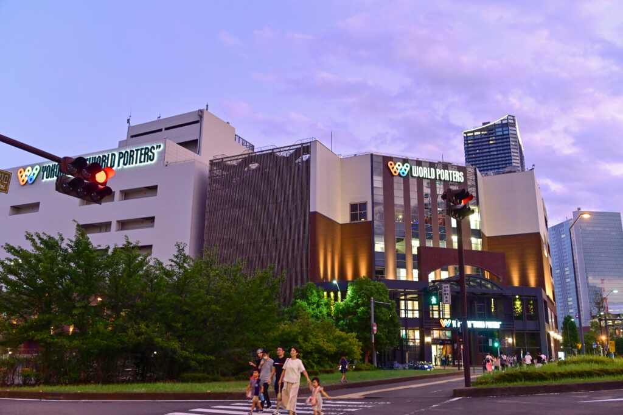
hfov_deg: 62.0
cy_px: 208
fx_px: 519
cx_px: 312
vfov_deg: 43.5
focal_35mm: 30
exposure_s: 1/30
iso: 900
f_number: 4
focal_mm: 30
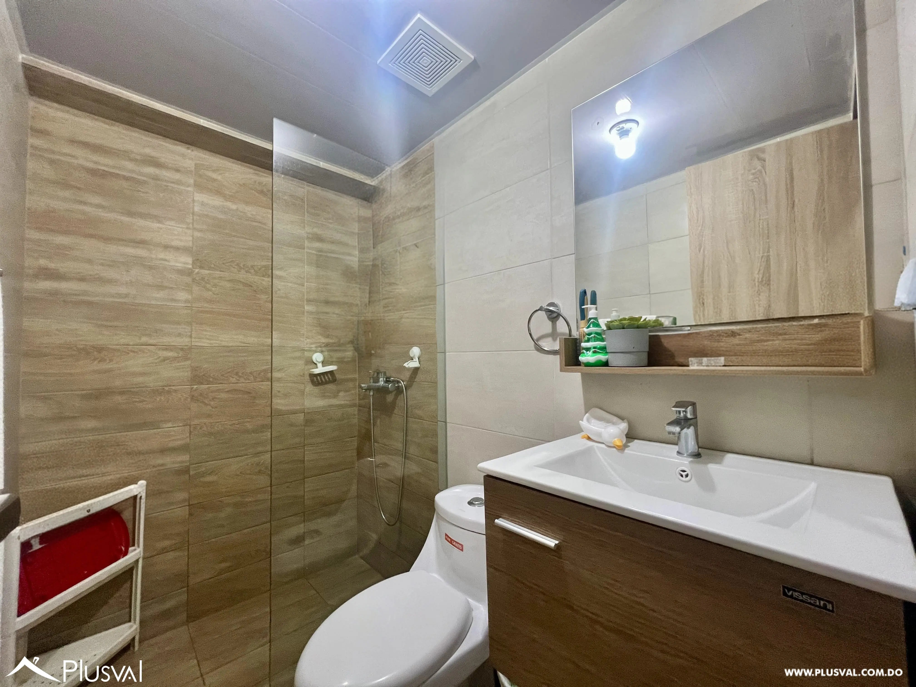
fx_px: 344
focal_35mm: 13
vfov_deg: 89.9
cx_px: 458
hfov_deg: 106.2
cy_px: 344
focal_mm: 1.57
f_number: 1.8
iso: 320
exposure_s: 1/60
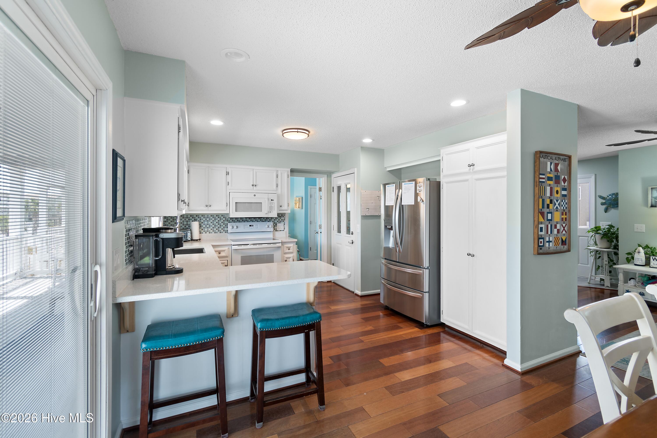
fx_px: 274
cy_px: 219
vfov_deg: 77.3
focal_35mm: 15
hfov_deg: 100.4
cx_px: 328
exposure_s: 1/8
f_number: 4.5
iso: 100
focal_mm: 10
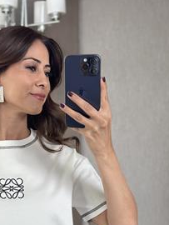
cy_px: 208
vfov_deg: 21.2
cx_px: 30
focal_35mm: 90
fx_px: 585
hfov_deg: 16.3
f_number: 1.78
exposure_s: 1/165
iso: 125
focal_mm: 6.86
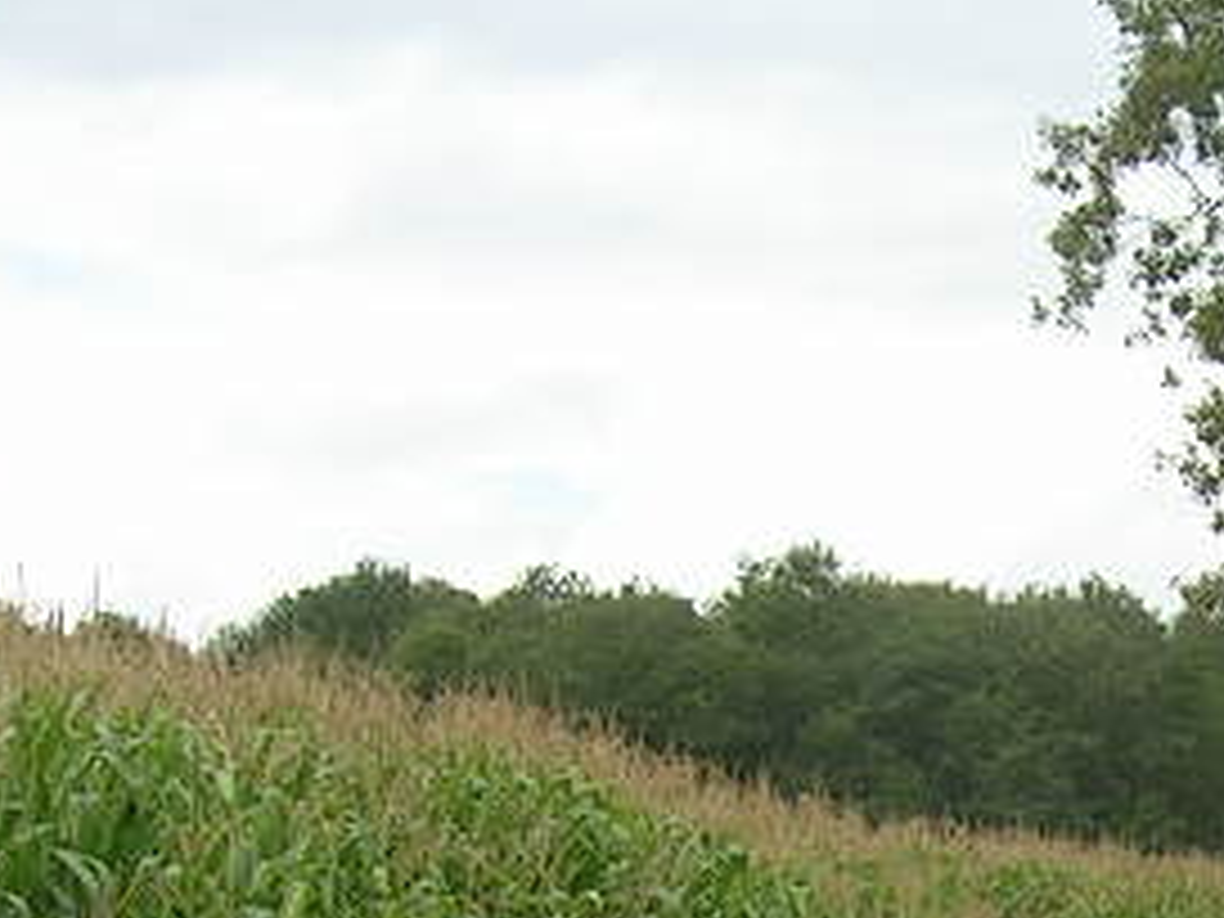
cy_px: 1282
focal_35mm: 132
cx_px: 1593
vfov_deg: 10.9
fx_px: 4667
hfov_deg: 14.3
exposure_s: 1/299
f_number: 4.8
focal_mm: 5.4
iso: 50
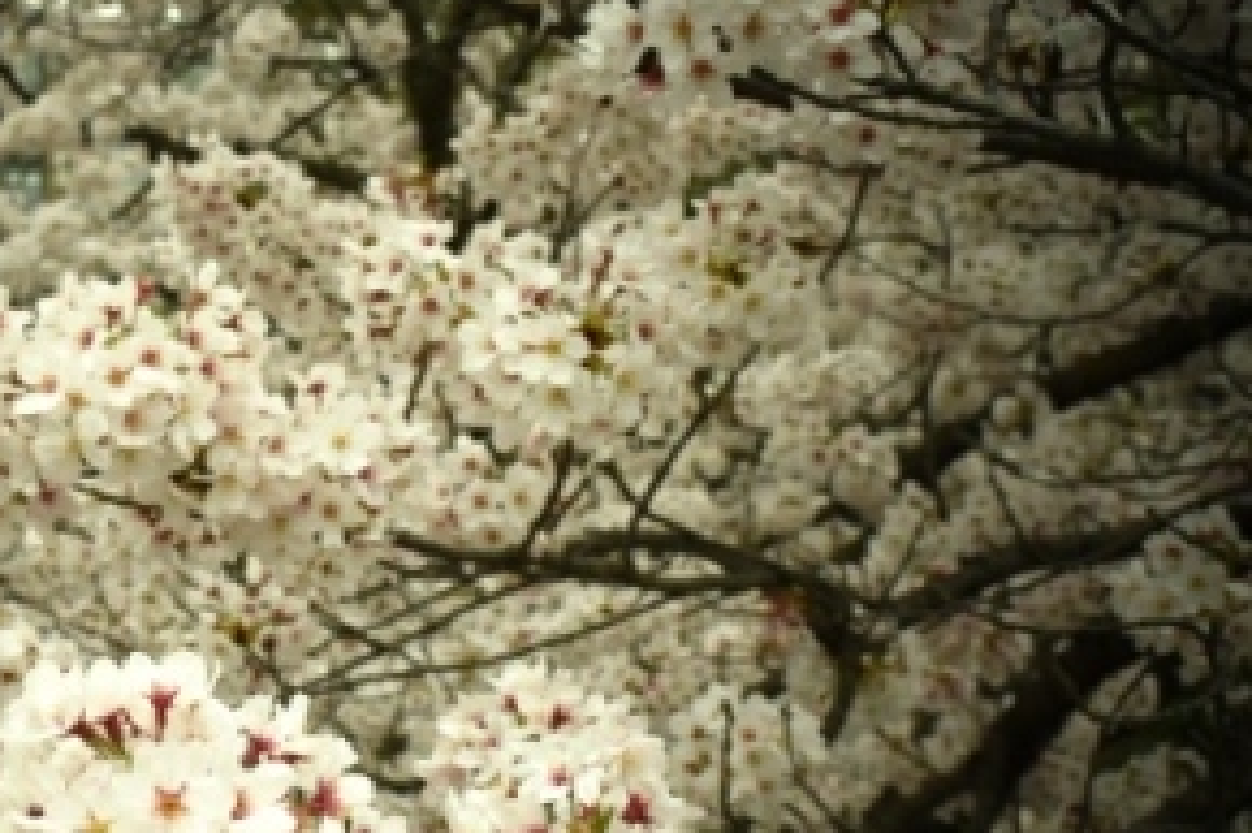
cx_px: 302
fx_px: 2155
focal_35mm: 62
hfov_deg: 31.8
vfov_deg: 21.7
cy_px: 619
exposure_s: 1/200
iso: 400
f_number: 7.1
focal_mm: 24
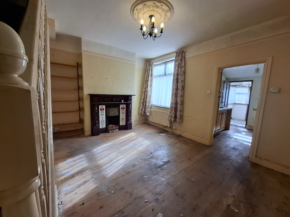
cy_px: 108
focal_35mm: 13
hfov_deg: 106.2
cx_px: 145
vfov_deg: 89.9
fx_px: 109
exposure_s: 1/100
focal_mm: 1.74
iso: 50
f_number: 2.2
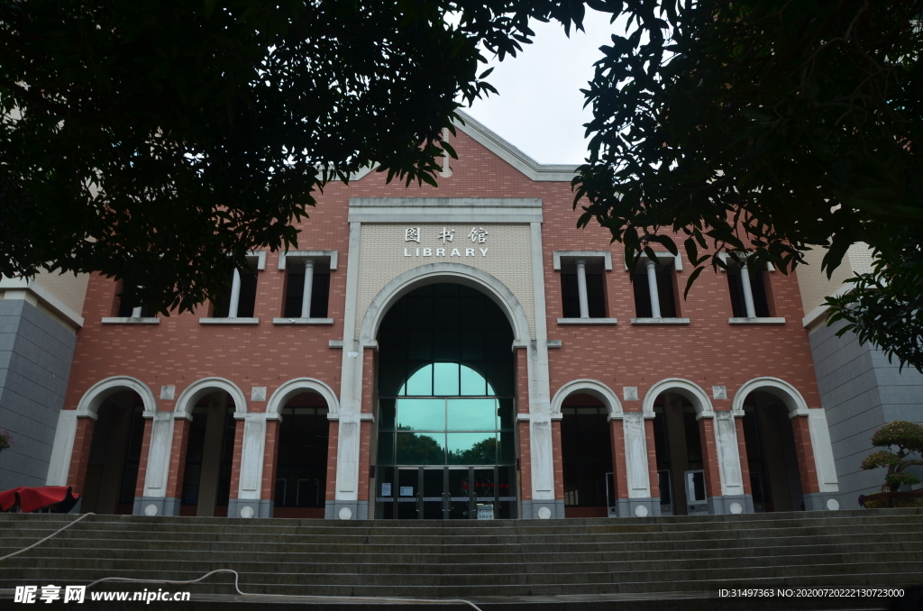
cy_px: 306
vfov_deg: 47.7
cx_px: 462
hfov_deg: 67.5
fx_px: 691
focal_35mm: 27
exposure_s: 1/40
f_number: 10
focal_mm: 18
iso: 100
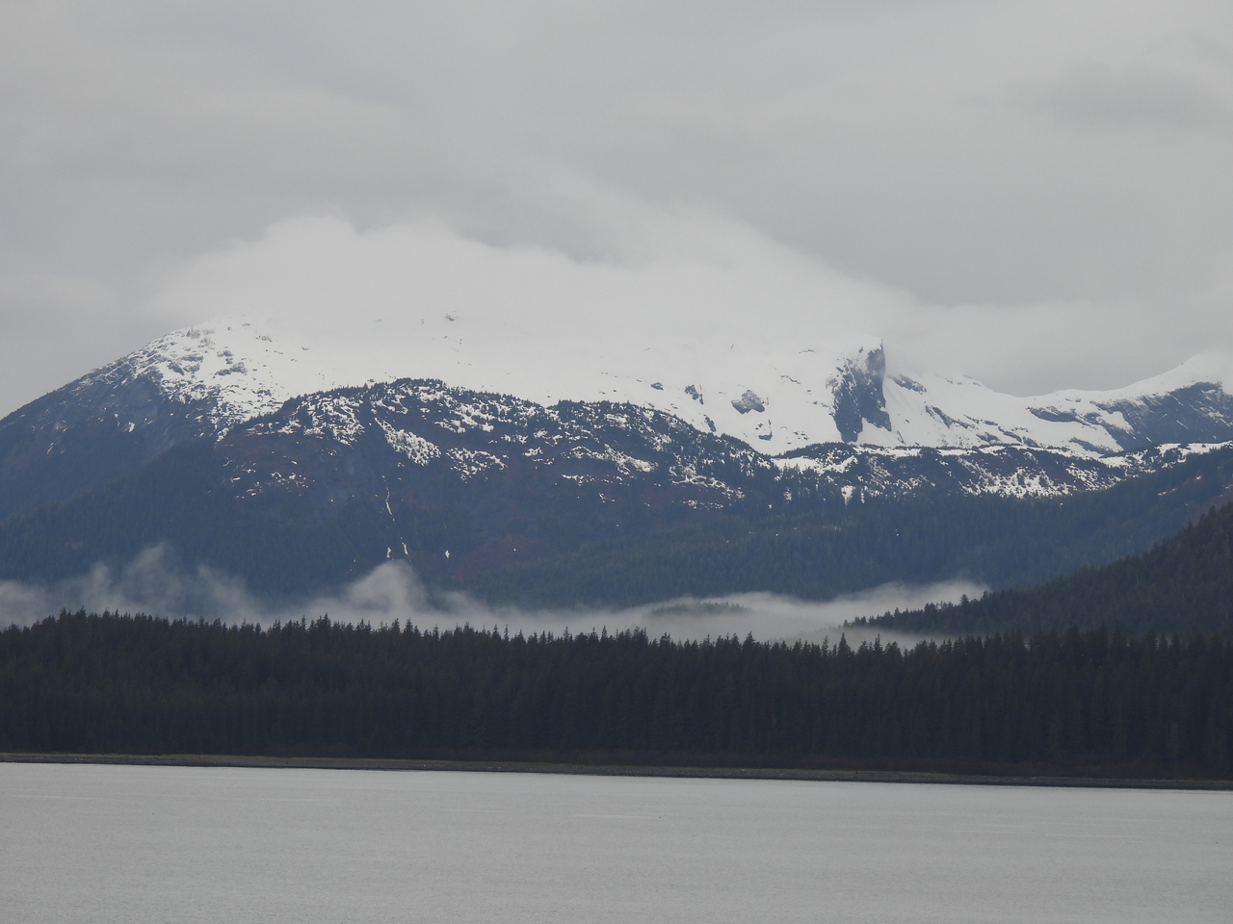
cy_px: 462
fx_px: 8549
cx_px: 616
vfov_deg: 6.2
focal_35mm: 240
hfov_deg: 8.2
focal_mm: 42.8
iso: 100
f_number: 4.5
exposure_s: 1/250
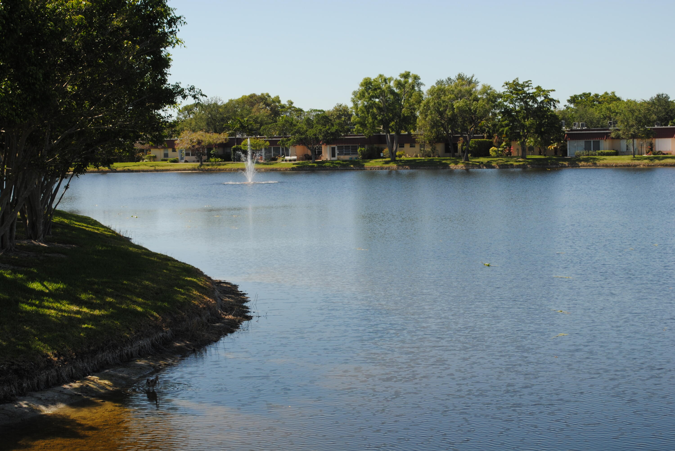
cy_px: 226
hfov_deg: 30.5
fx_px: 1239
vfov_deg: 20.7
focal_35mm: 66
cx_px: 338
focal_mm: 44
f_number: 8
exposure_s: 1/250
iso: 100
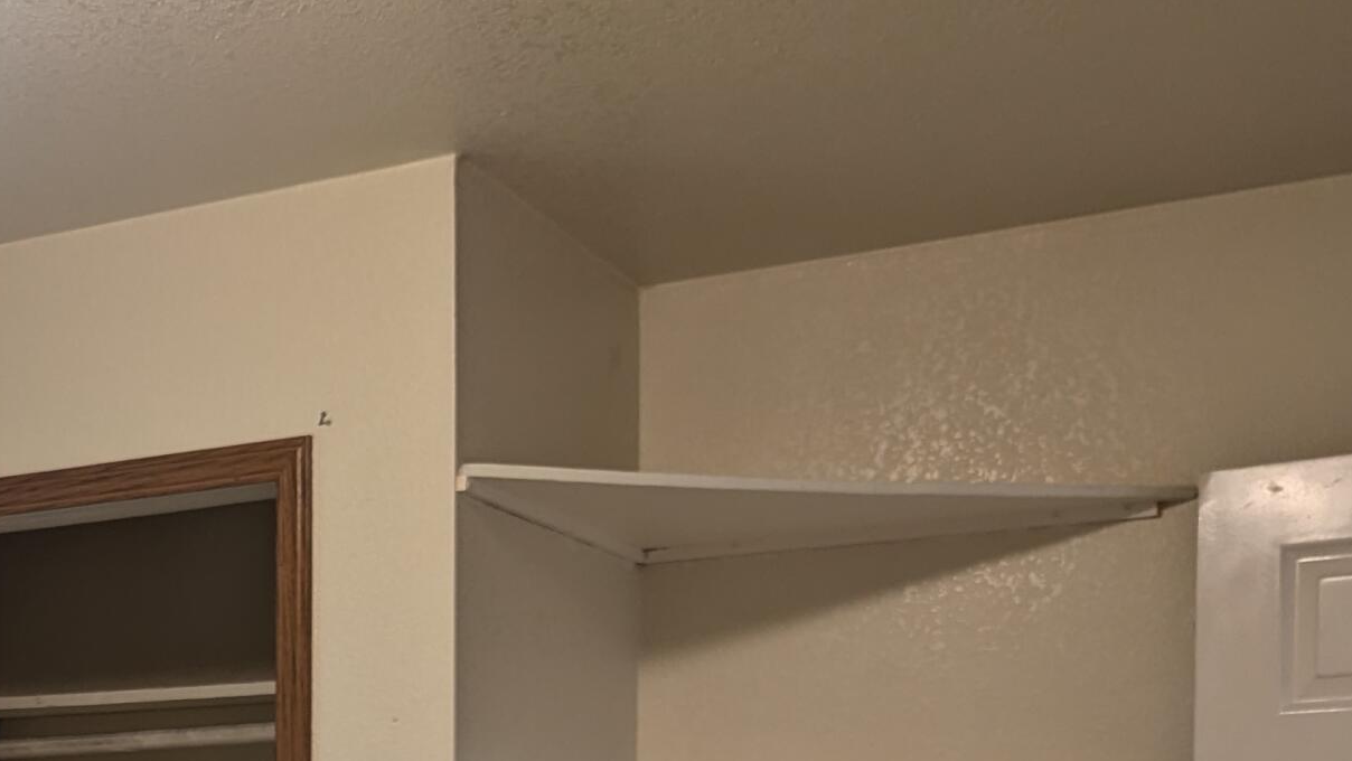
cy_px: 1028
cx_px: 39
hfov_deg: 30.4
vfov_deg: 17.3
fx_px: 2331
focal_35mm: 65
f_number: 1.85
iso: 48
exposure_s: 1/24
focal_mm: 6.81
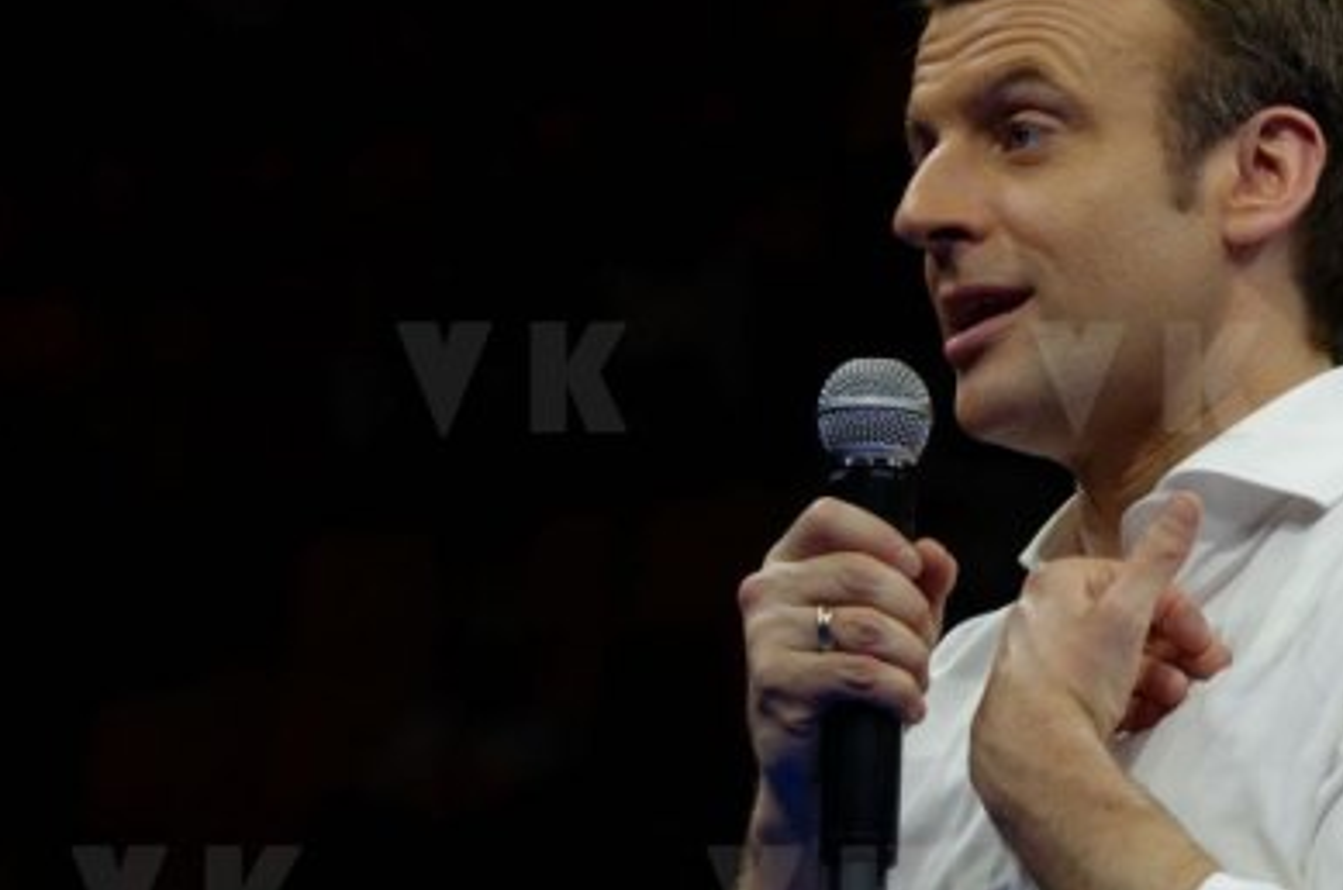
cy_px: 483
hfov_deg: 4.2
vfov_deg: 2.8
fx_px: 18361
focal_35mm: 493
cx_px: 818
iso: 1000
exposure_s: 1/100
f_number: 5.6
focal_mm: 160
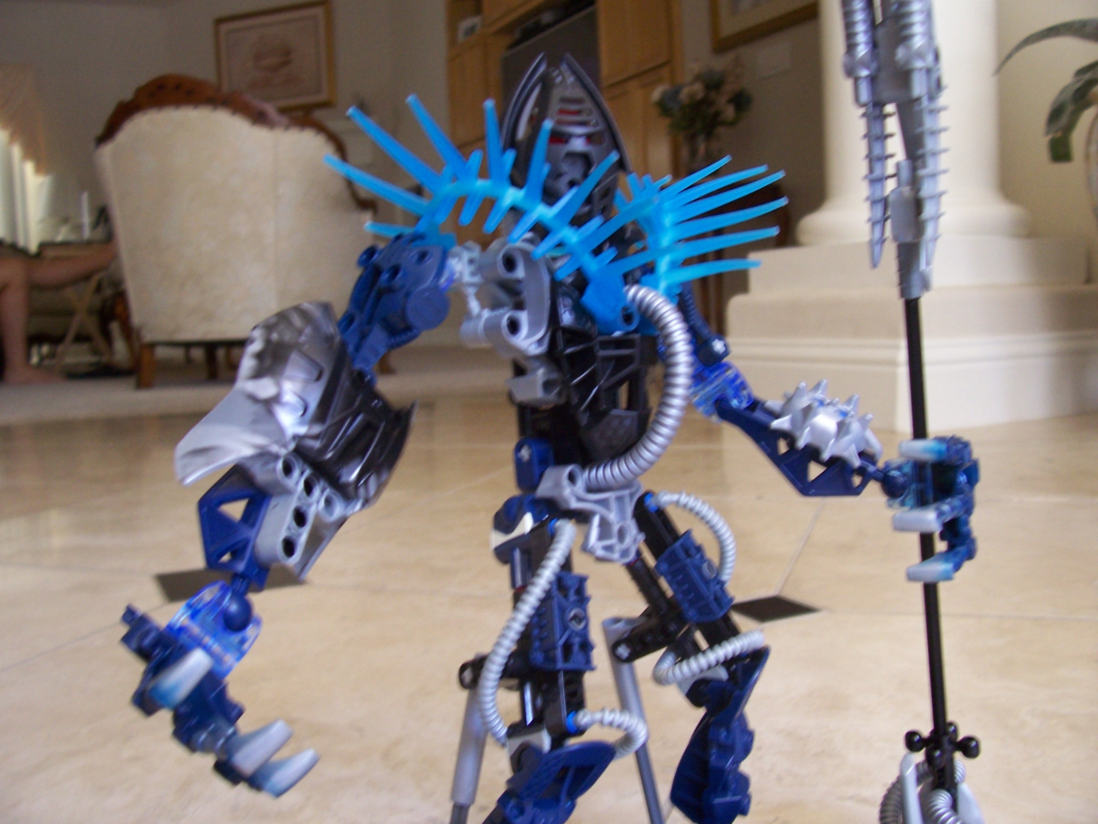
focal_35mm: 34
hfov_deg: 54.0
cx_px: 549
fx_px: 1078
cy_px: 412
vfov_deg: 41.8
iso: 160
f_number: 2.7
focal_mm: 5.6
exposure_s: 1/20
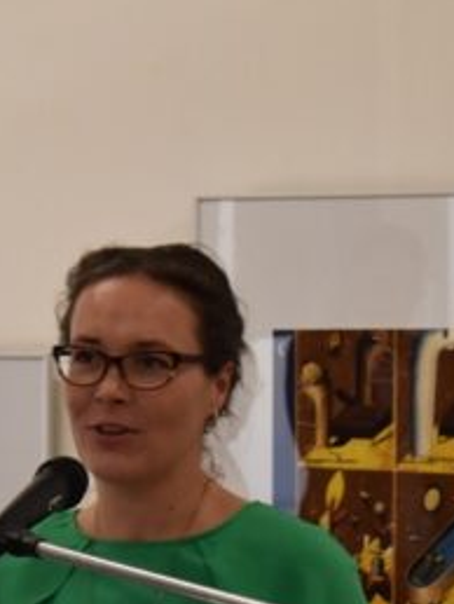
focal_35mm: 230
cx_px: 108
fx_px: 4022
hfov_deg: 6.5
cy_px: 571
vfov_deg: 8.5
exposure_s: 1/160
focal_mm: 55
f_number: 5.6
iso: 800
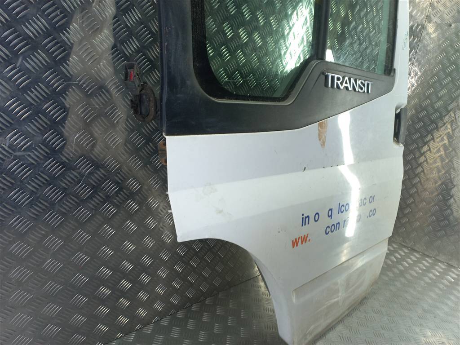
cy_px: 172
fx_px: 332
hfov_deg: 69.4
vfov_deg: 54.9
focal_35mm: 25
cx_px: 230
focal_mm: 4.6
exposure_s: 1/50
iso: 50
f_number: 1.8
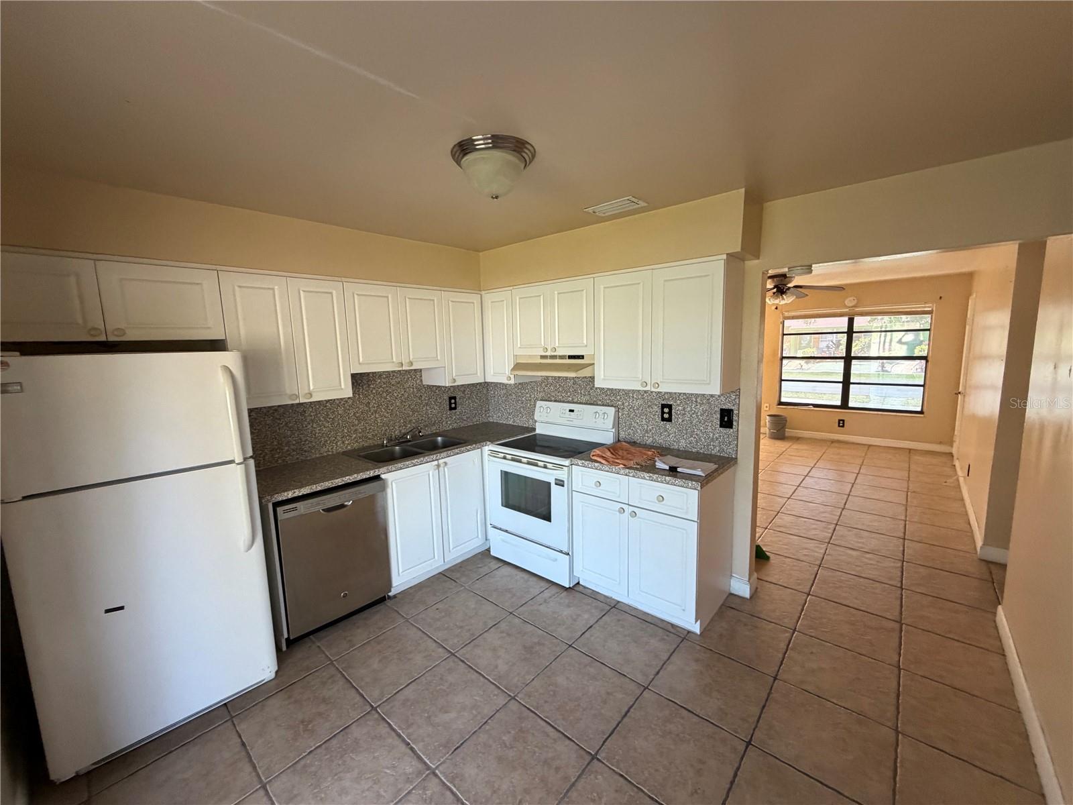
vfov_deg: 85.7
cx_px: 536
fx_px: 434
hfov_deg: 102.1
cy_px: 402
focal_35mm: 14
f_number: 2.2
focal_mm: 2.22
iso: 320
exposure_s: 1/117
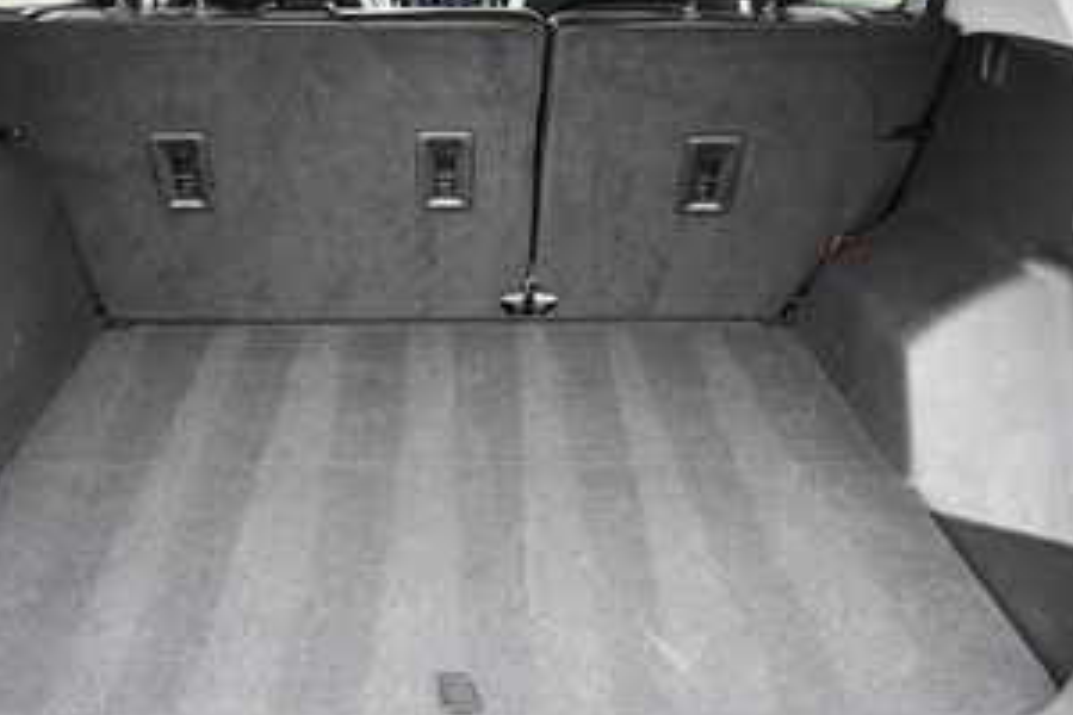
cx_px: 444
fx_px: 1192
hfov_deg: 48.2
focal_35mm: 40
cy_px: 313
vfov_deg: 33.4
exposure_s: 1/125
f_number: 5.6
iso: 1000
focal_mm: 20
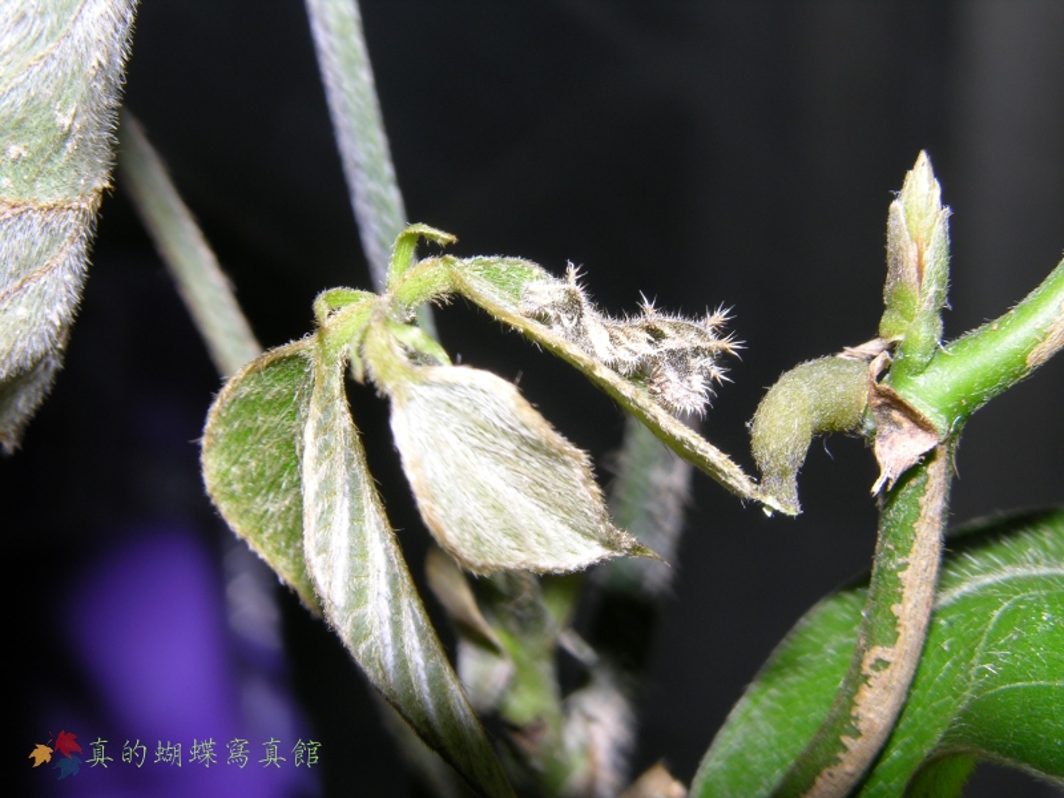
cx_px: 532
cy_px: 399
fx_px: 3381
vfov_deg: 13.5
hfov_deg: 17.9
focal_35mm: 110
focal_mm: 27.3
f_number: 7.4
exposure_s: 1/4000
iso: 50
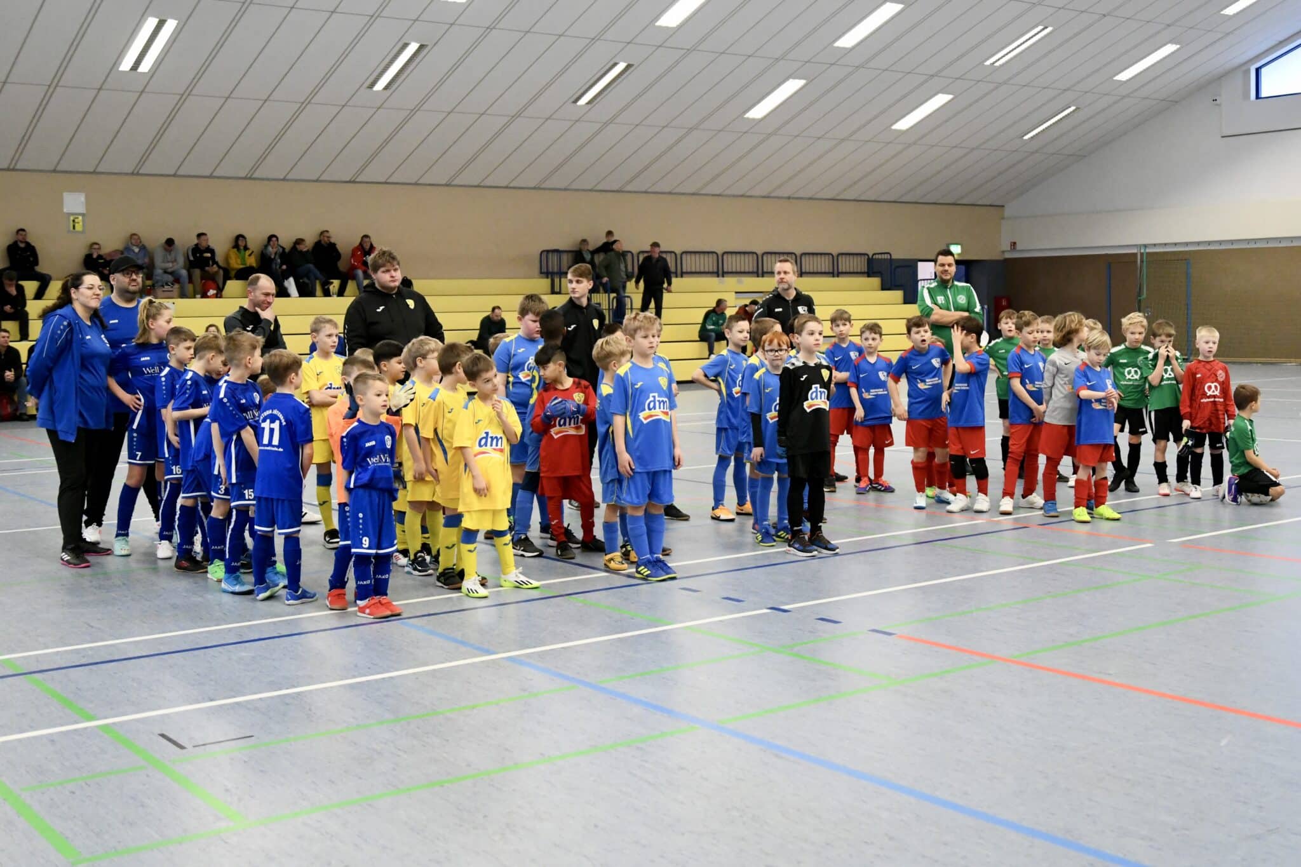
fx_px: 1229
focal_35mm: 34
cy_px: 434
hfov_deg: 55.8
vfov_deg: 38.9
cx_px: 650
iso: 5600
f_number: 2.8
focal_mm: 34
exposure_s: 1/800
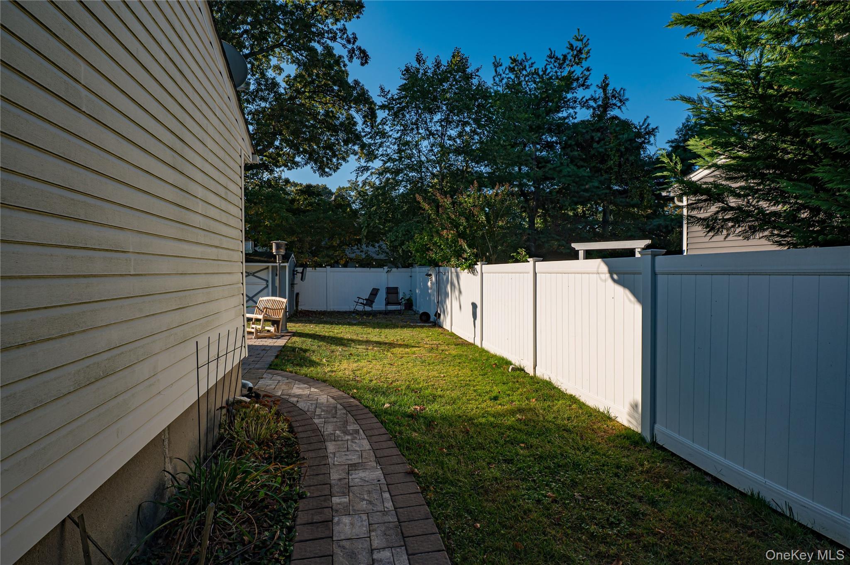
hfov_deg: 93.3
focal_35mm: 17
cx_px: 425
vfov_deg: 70.3
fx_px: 401
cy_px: 282
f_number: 11
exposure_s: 1/500
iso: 400
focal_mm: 17
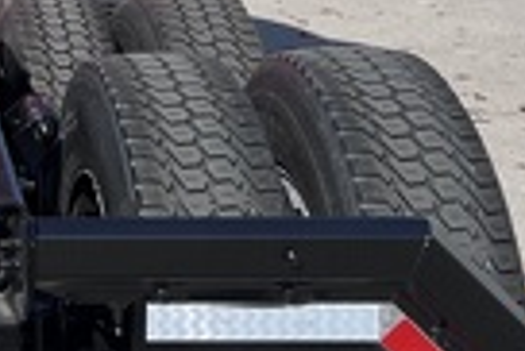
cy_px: -104
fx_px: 1737
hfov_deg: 16.1
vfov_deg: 11.3
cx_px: -197
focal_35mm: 119
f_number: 1.5
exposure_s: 1/3165
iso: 50
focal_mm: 5.7
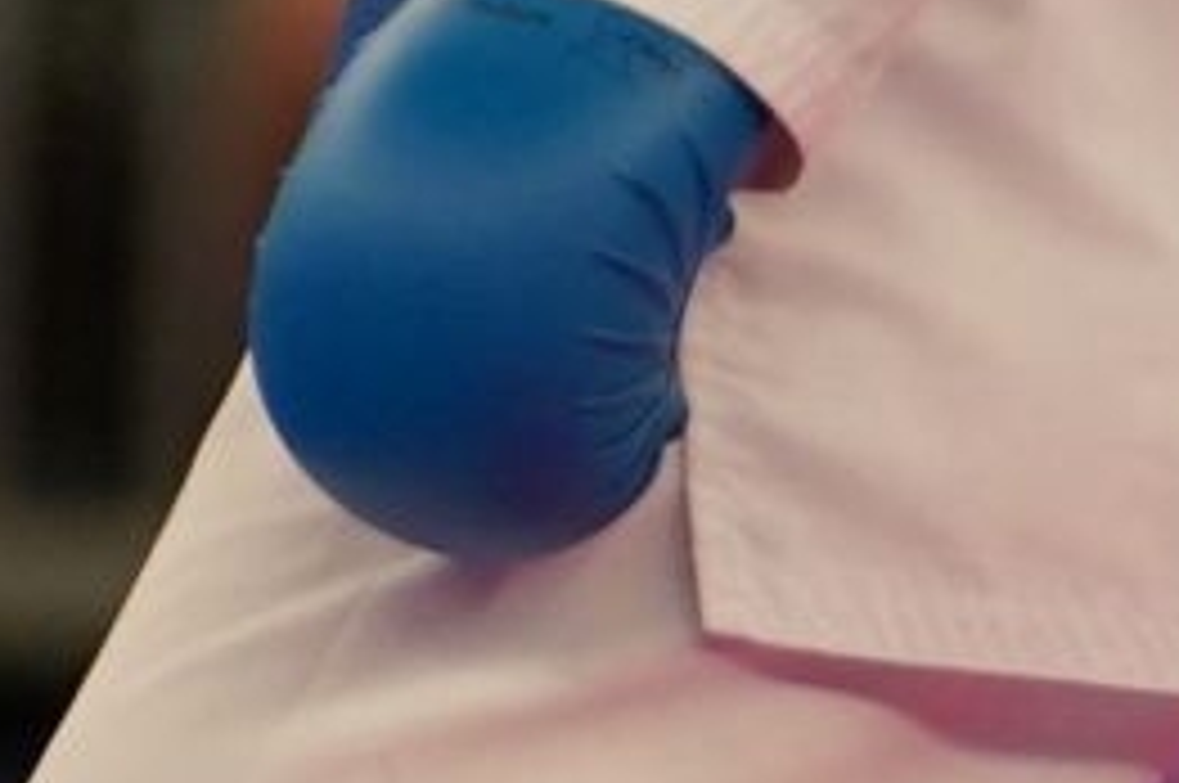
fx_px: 61460
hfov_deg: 1.1
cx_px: -756
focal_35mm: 1879
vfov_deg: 0.7
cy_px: -1368
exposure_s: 1/1000
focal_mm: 182
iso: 1250
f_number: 2.8
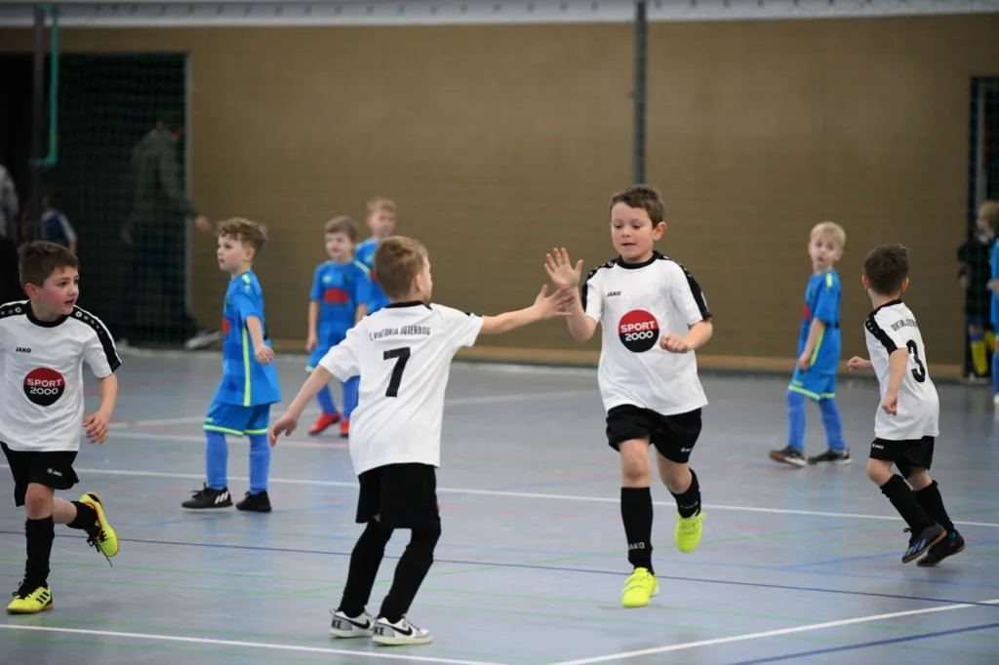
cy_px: 332
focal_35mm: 155
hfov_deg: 13.3
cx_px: 500
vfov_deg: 8.8
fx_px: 4300
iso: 8000
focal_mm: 155
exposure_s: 1/1250
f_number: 2.8
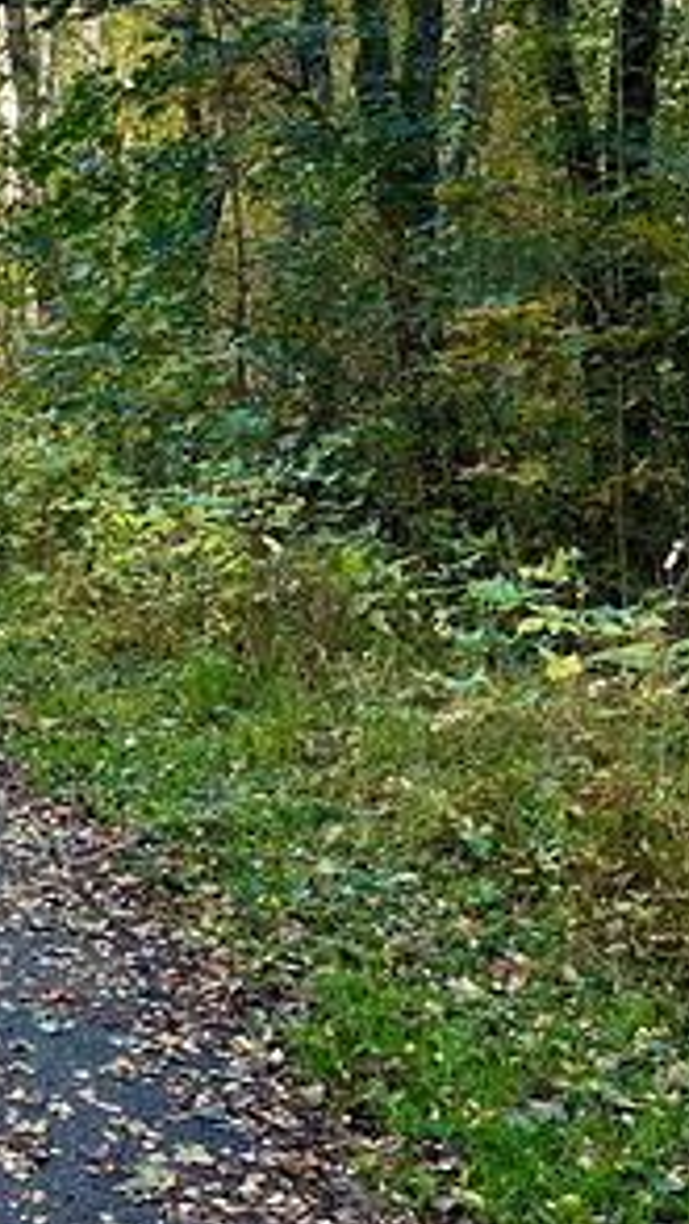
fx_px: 1882
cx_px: -213
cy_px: 288
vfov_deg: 35.1
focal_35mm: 58
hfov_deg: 19.1
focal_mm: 5.1
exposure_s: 1/173
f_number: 1.6
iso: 40
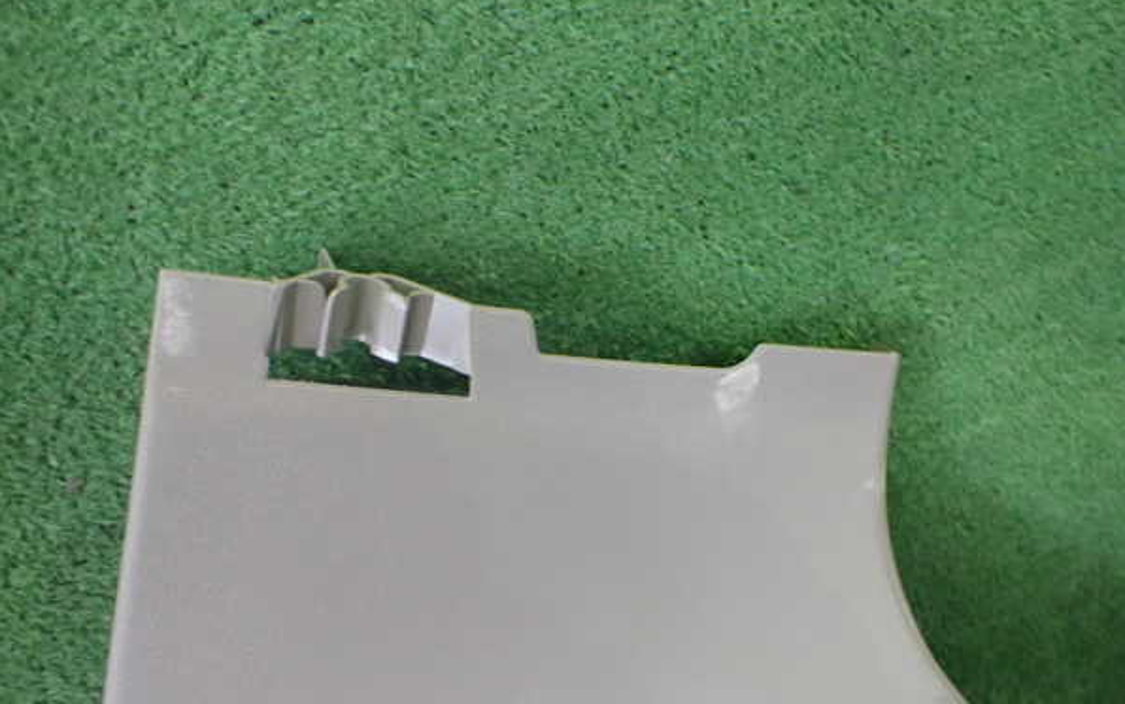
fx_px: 981
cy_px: 374
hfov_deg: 59.6
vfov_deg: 39.4
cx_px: 562
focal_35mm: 32
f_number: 2.3
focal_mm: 5.4
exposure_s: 1/80
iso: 800
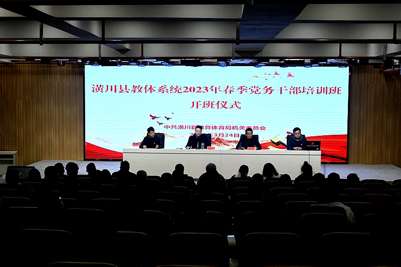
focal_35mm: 52
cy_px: 134
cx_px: 200
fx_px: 579
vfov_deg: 26.0
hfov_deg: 38.2
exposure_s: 1/640
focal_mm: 52
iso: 9000
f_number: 11
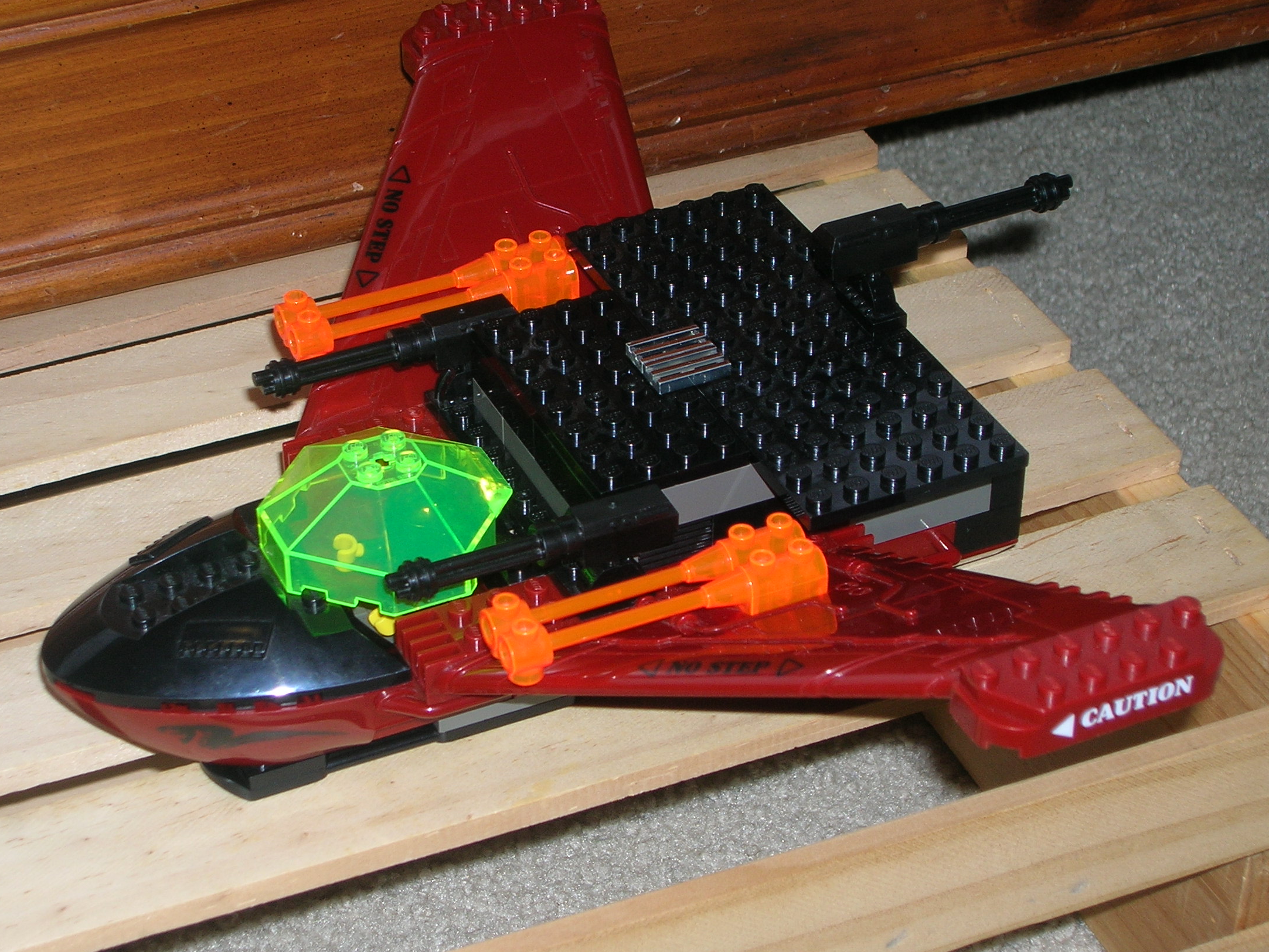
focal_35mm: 79
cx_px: 547
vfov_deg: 18.7
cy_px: 511
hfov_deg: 24.7
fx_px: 2896
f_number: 3.8
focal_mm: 11
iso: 50
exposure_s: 1/60.1
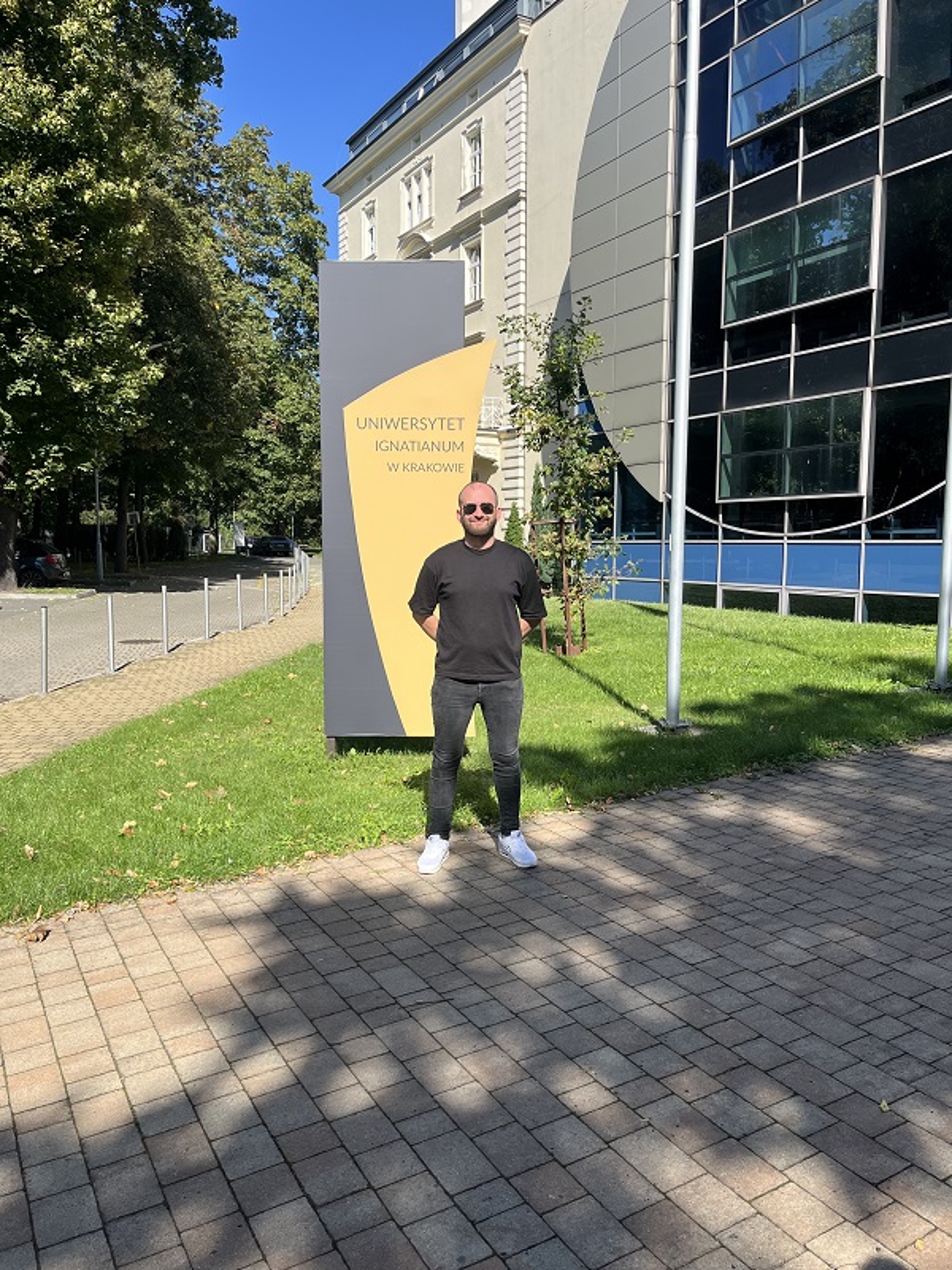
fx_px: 953
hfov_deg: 53.1
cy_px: 635
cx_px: 476
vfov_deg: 67.3
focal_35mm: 26
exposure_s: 1/2632
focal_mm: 5.1
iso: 50
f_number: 1.6
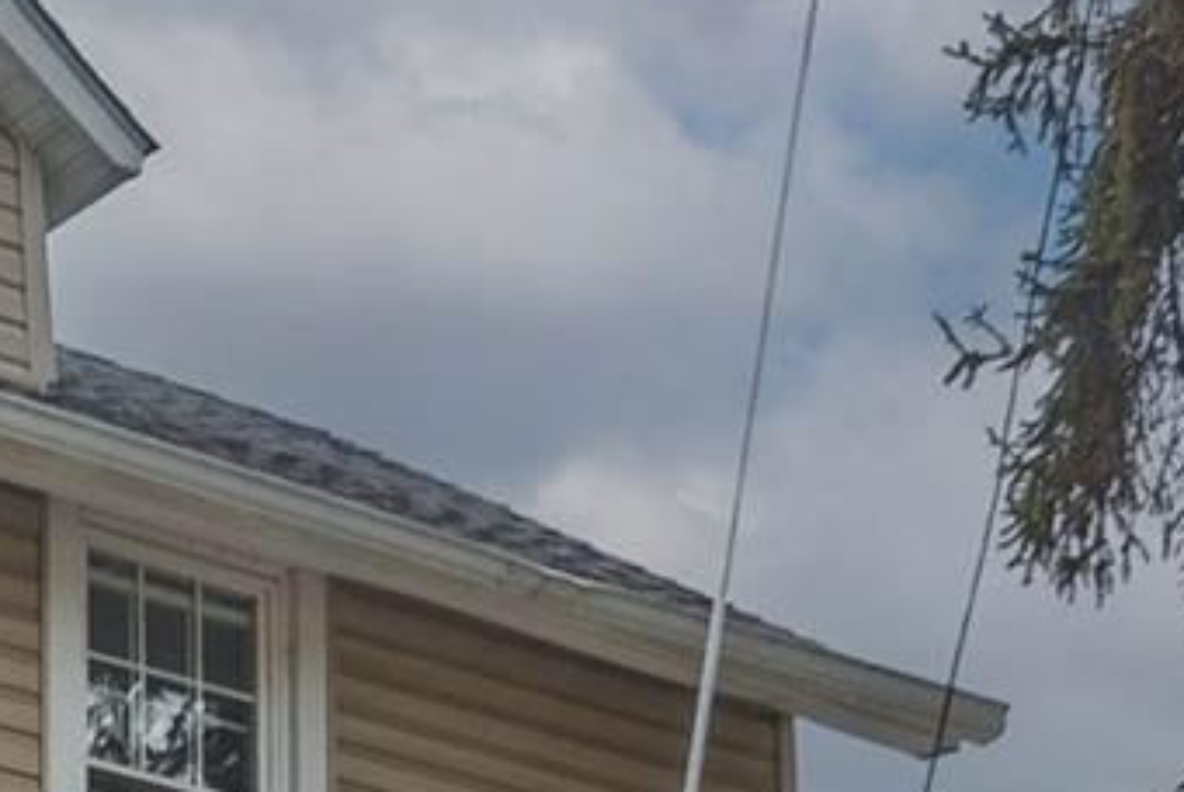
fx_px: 4740
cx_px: -462
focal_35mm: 144
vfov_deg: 8.8
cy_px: 1742
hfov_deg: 13.6
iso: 100
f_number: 7.1
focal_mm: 16
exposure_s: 1/200
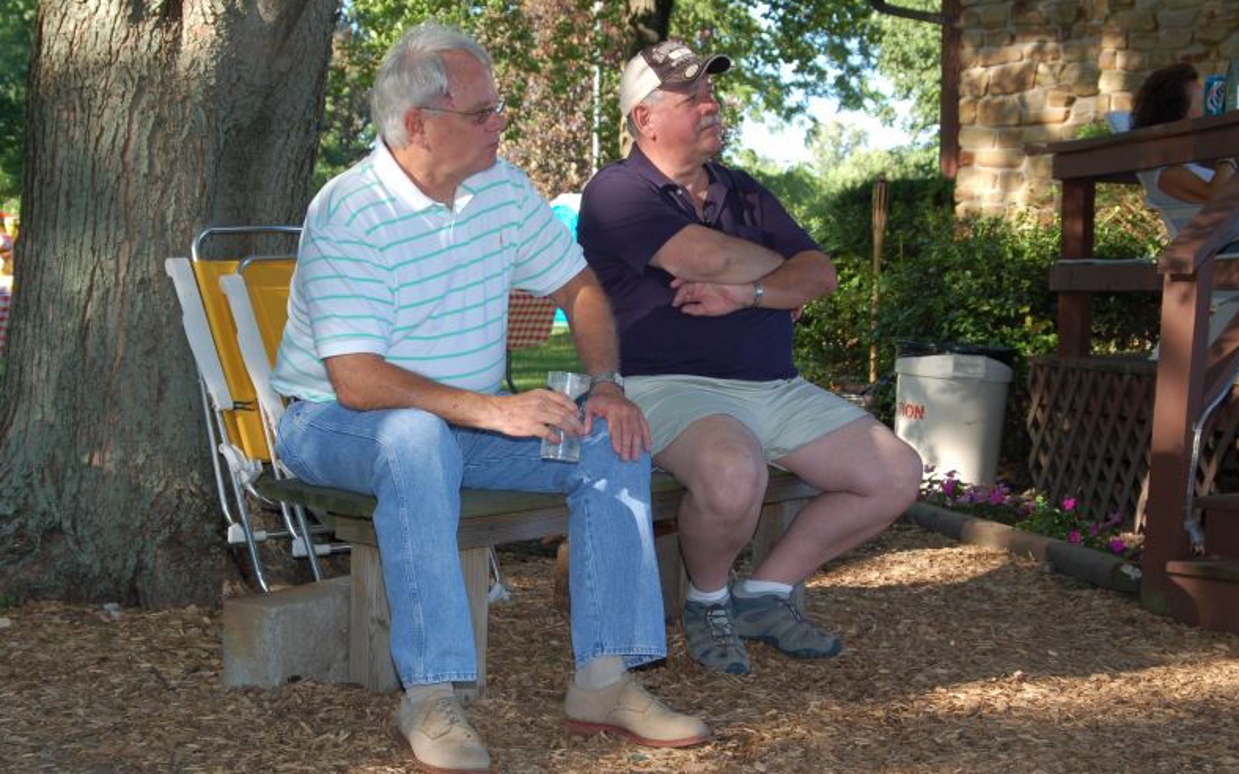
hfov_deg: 33.0
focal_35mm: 62
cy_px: 386
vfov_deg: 20.9
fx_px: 2093
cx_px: 613
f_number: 6.3
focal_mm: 40
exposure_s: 1/160
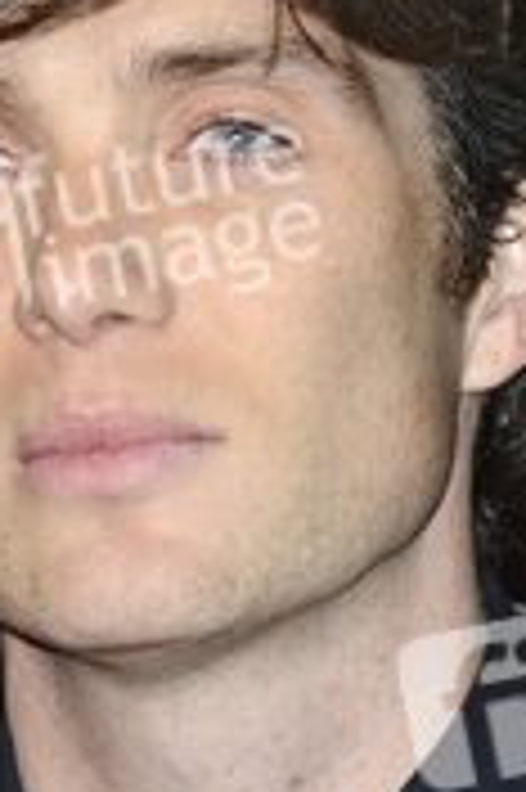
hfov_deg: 2.0
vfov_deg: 3.0
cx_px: 223
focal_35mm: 682
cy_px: 459
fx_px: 14975
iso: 320
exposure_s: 1/200
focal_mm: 200
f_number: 4.5
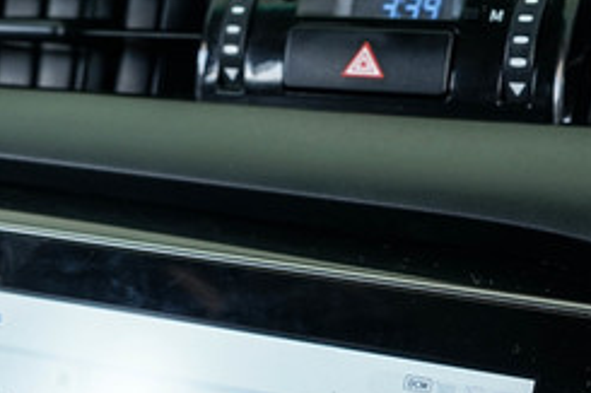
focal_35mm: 98
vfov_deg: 13.3
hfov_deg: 20.7
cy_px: 546
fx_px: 1608
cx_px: 171
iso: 400
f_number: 5.6
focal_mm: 30
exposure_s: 1/80
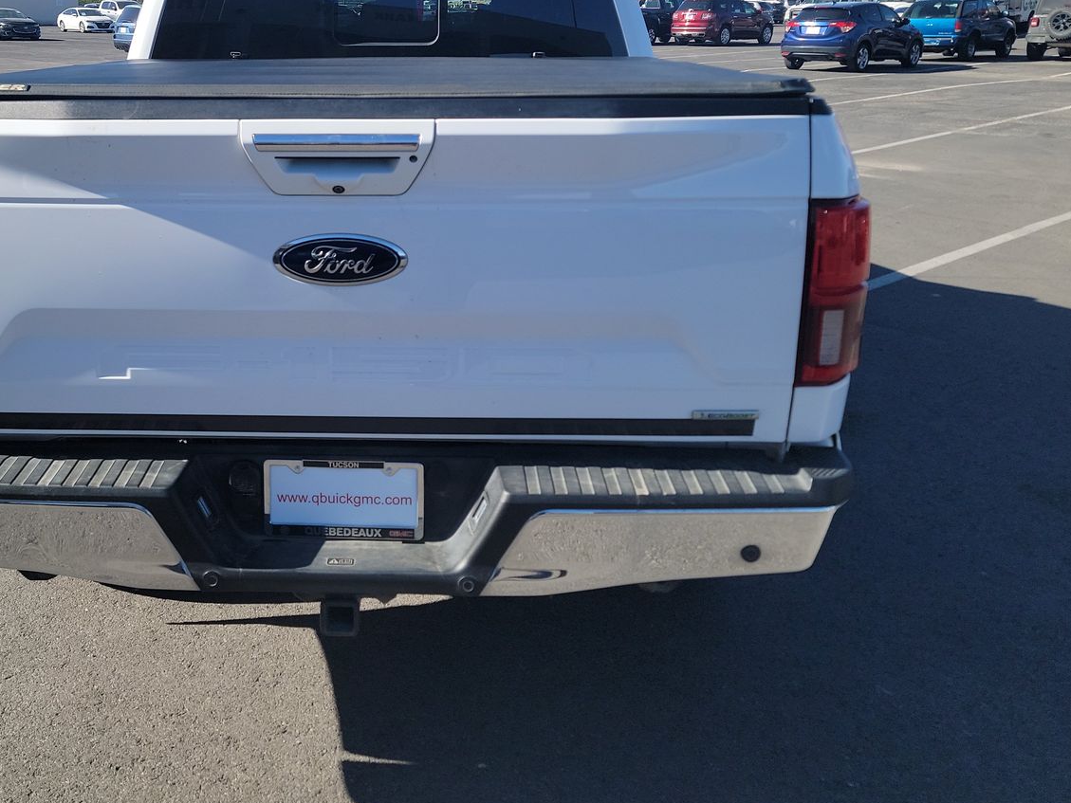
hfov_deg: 53.2
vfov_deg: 41.2
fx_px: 1052
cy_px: 264
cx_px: 379
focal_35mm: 34
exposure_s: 1/586
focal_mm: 6.7
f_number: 1.8
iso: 50
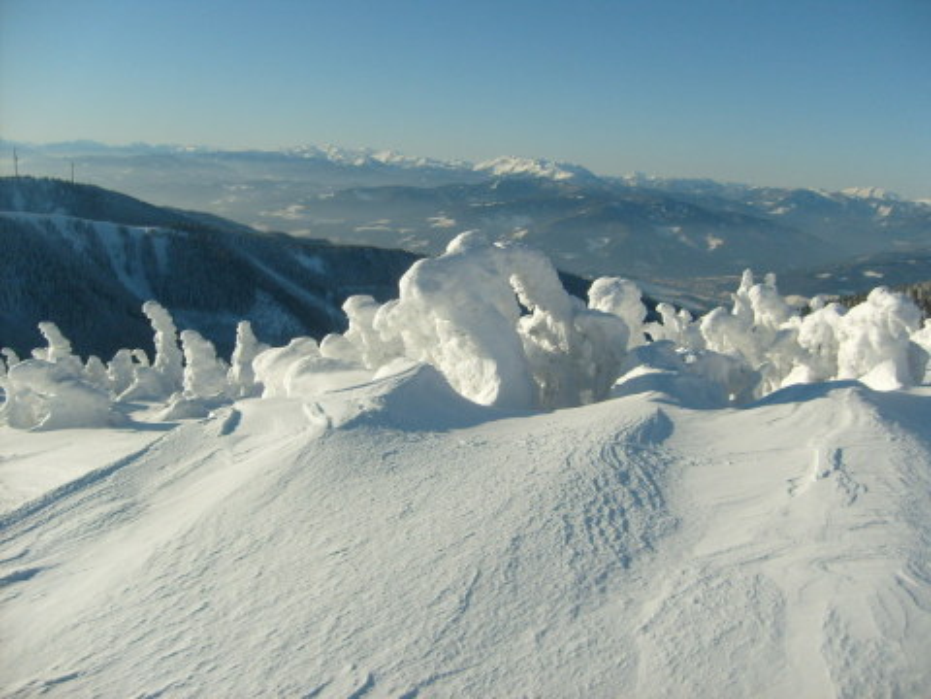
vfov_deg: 40.7
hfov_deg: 52.6
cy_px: 350
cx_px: 466
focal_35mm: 35
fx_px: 941
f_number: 7.1
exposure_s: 1/500
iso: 80
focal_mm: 5.8
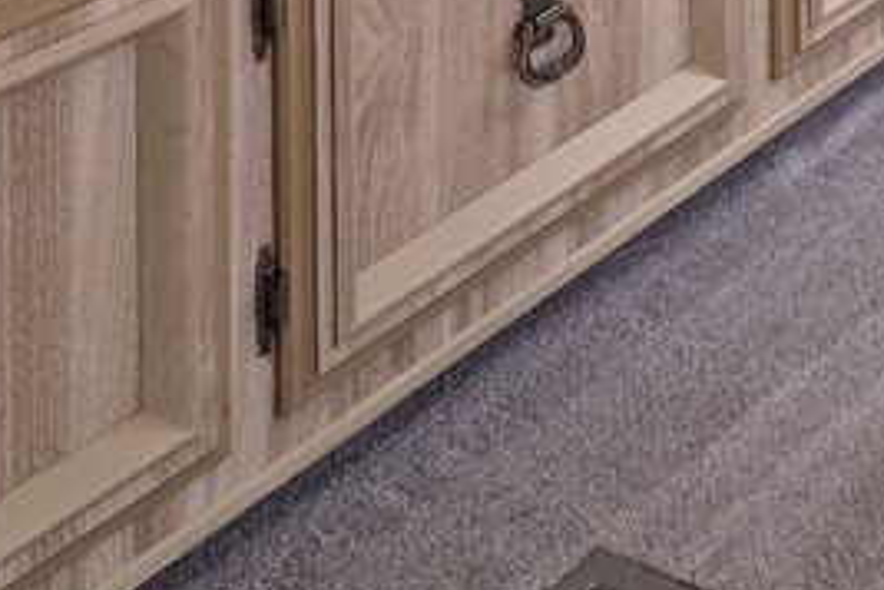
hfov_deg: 20.4
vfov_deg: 11.6
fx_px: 2185
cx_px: 1227
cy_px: -963
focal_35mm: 89
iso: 400
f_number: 9
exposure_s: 1/6
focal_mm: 14
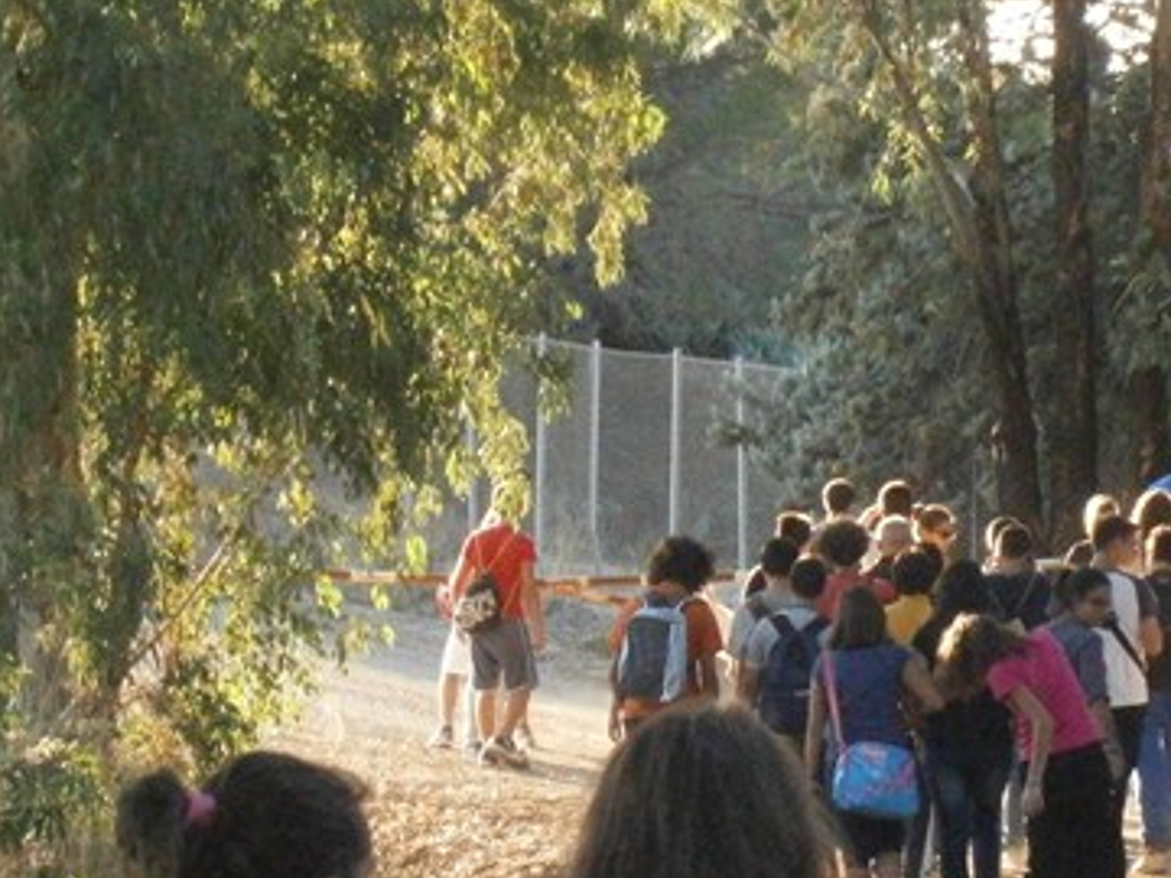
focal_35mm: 231
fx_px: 7814
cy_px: 660
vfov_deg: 6.4
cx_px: 816
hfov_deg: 8.6
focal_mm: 23.5
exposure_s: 1/250
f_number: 6.5
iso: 1000
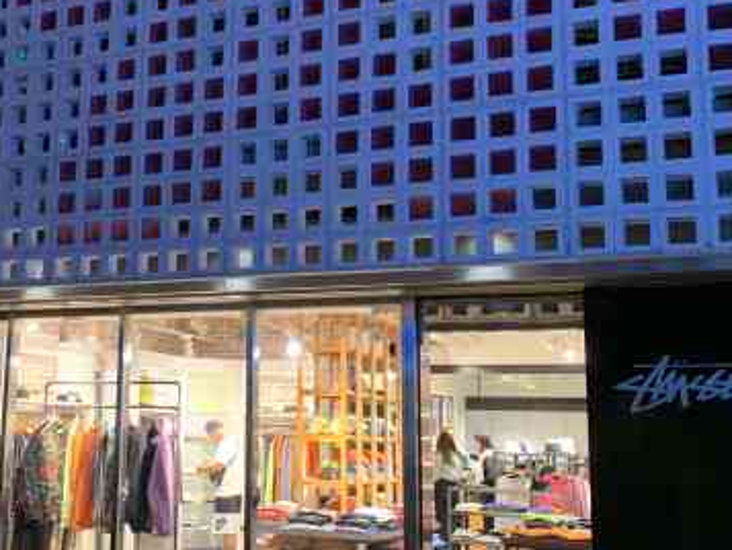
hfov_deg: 36.6
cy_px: 251
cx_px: 187
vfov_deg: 28.6
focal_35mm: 51
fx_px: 1079
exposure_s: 1/52
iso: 400
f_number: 1.8
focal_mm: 4.25
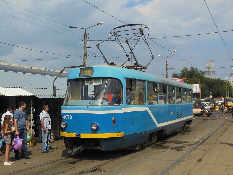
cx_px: 116
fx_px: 222
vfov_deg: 42.9
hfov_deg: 55.4
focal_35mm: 33
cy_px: 88
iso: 125
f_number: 6.9
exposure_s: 1/640
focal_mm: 6
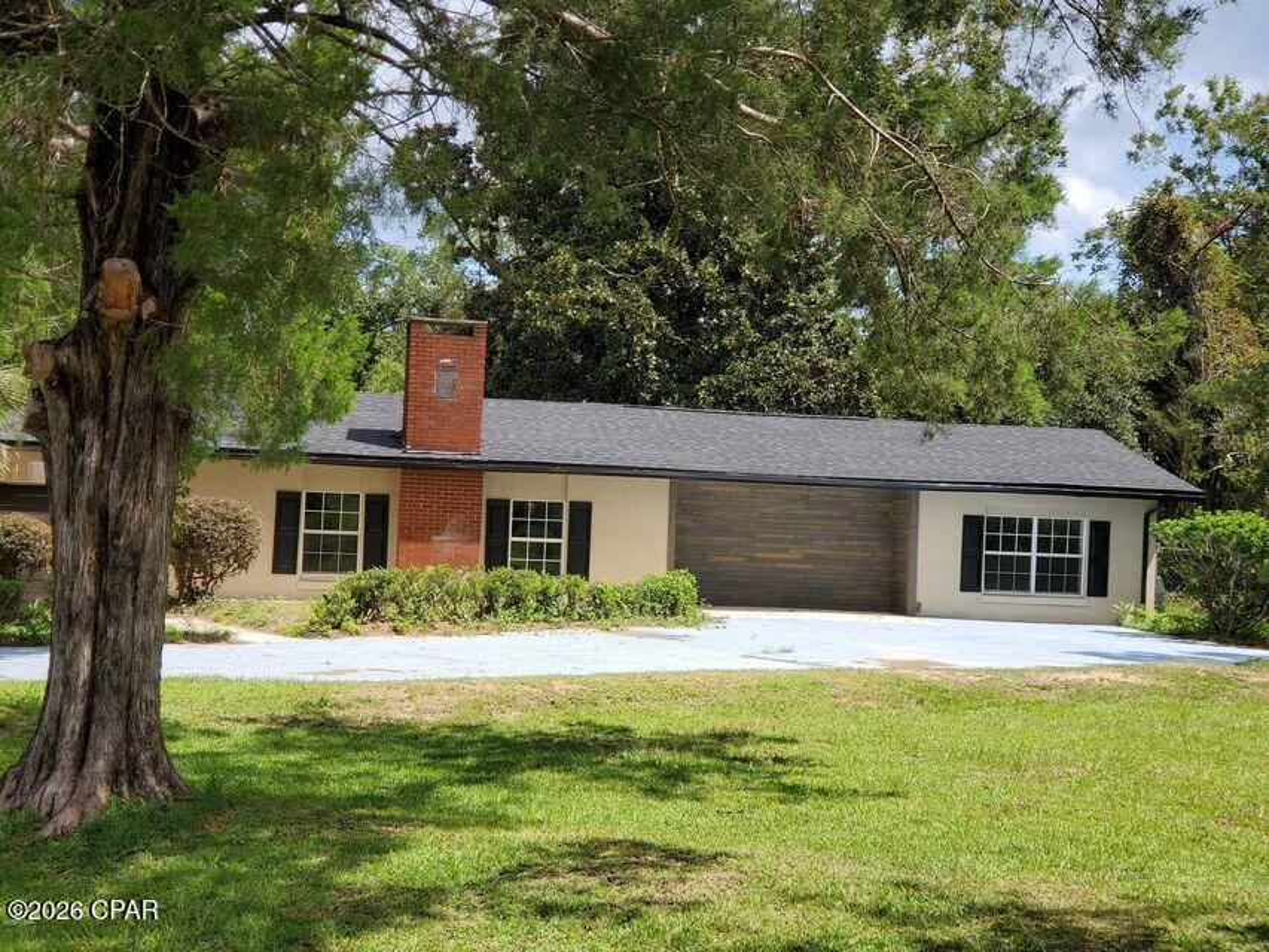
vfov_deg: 28.0
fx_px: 1907
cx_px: 634
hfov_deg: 36.8
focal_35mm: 52
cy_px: 476
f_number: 2.4
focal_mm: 6
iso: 50
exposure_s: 1/593
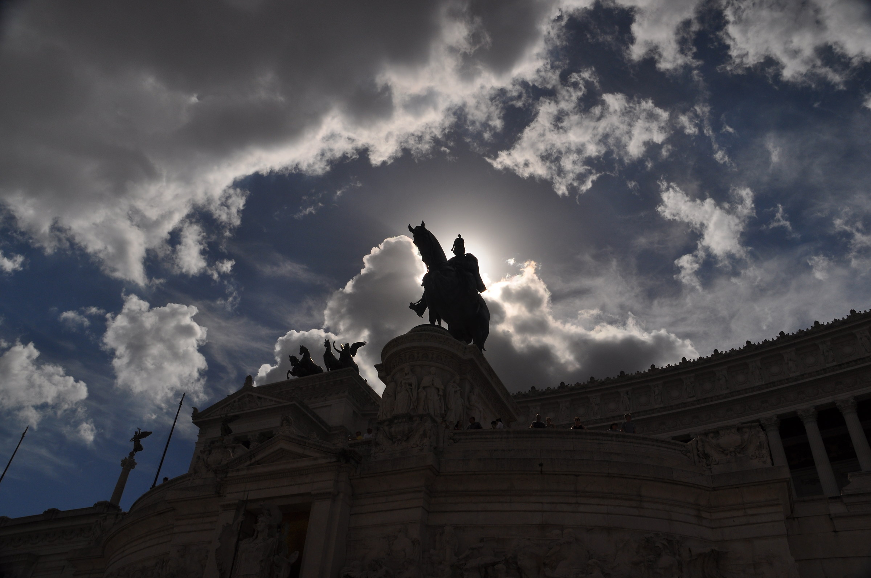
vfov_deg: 47.8
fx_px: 652
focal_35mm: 27
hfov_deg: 67.4
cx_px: 436
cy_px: 289
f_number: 10
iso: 200
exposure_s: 1/400
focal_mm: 18
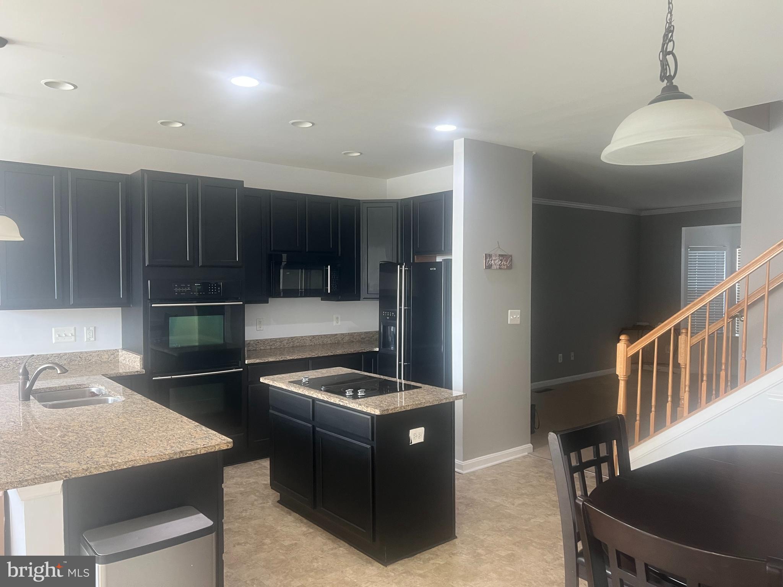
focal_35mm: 26
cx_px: 392
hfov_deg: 67.3
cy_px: 294
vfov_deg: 53.1
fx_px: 588
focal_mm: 5.7
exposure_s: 1/60
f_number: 1.5
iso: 100
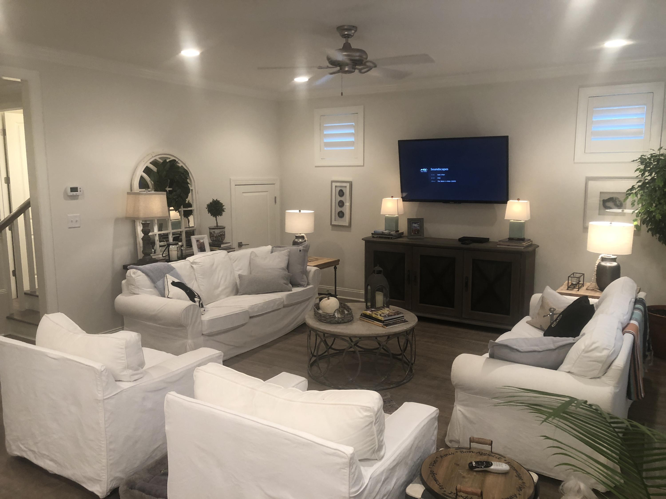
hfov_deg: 63.4
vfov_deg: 49.7
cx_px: 333
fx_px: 539
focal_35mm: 28
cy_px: 250
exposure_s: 1/15
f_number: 1.8
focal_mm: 3.99
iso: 40
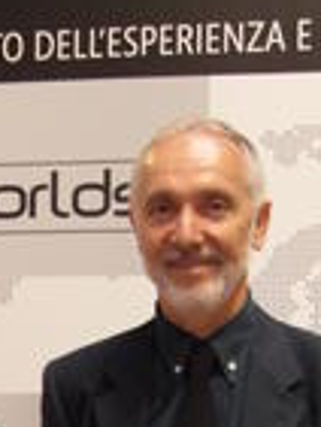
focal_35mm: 106
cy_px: 603
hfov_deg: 13.7
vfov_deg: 17.1
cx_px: -27
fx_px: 1309
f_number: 2.8
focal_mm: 6
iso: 400
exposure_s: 1/45
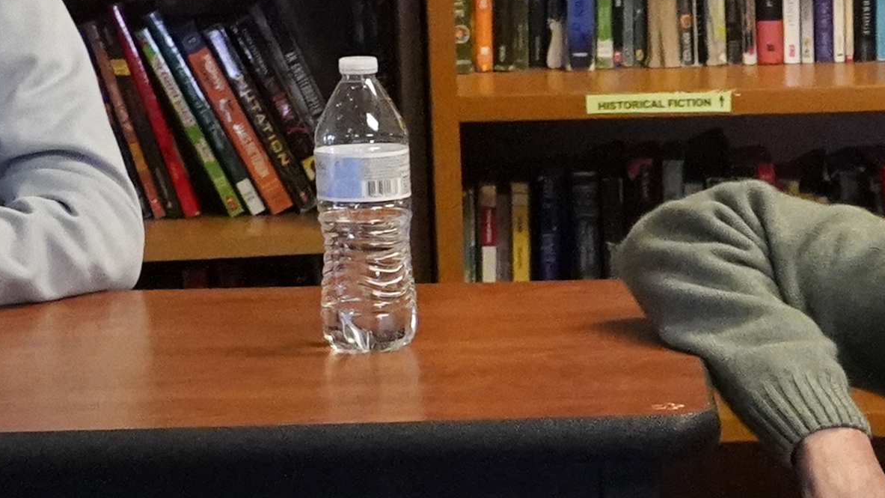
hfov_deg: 9.5
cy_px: 877
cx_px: 971
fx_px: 5279
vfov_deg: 5.3
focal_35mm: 225
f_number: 5.6
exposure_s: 1/400
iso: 12800
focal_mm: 43
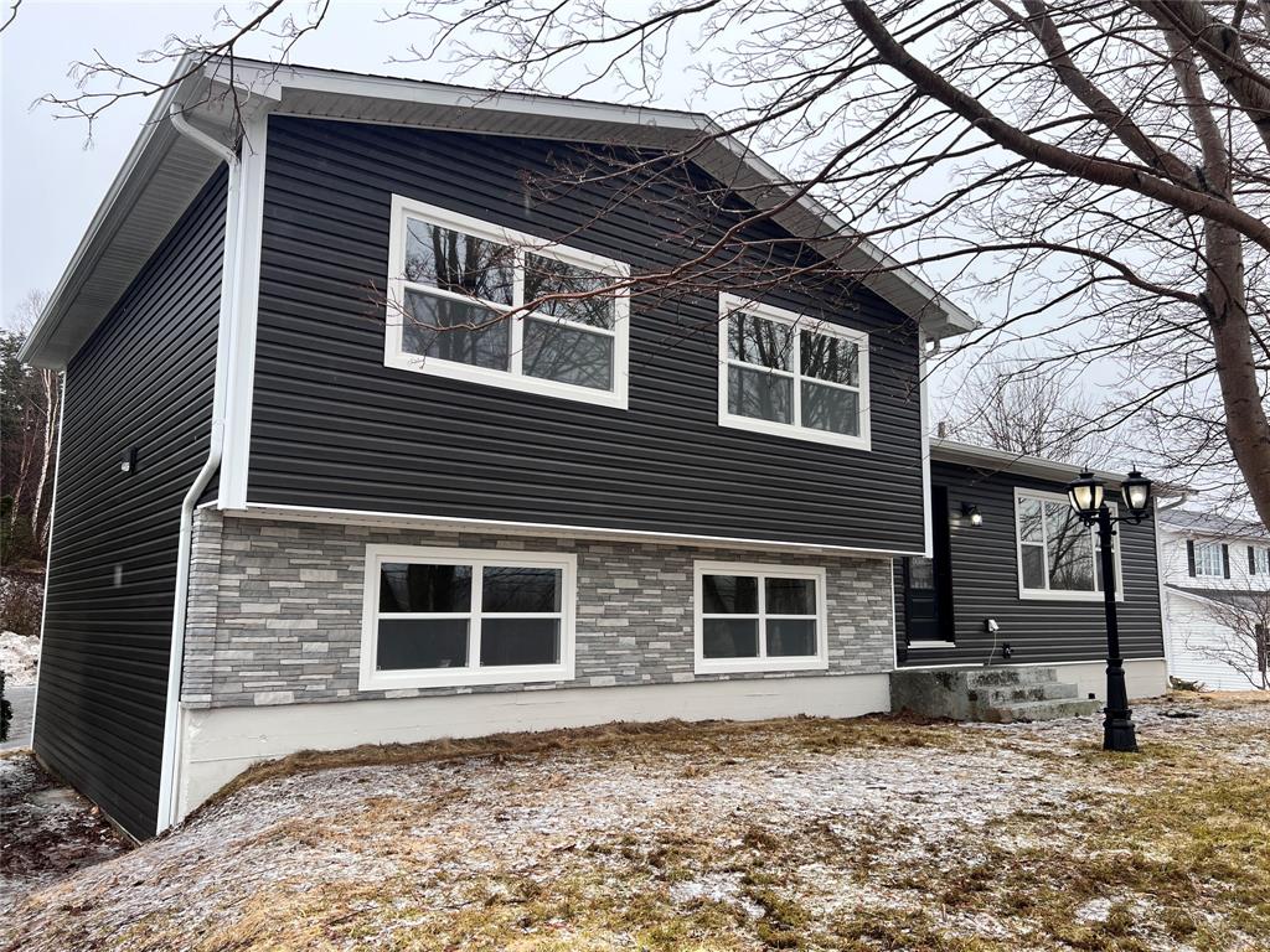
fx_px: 954
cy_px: 476
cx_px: 635
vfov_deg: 53.1
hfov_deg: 67.3
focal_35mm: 26
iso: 50
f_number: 1.5
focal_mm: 5.7
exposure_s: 1/387
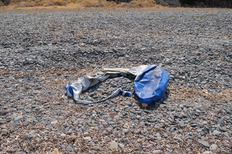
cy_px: 77
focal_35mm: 35
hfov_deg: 54.4
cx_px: 116
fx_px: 226
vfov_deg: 37.9
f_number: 7.1
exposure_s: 1/500
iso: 200
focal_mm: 23
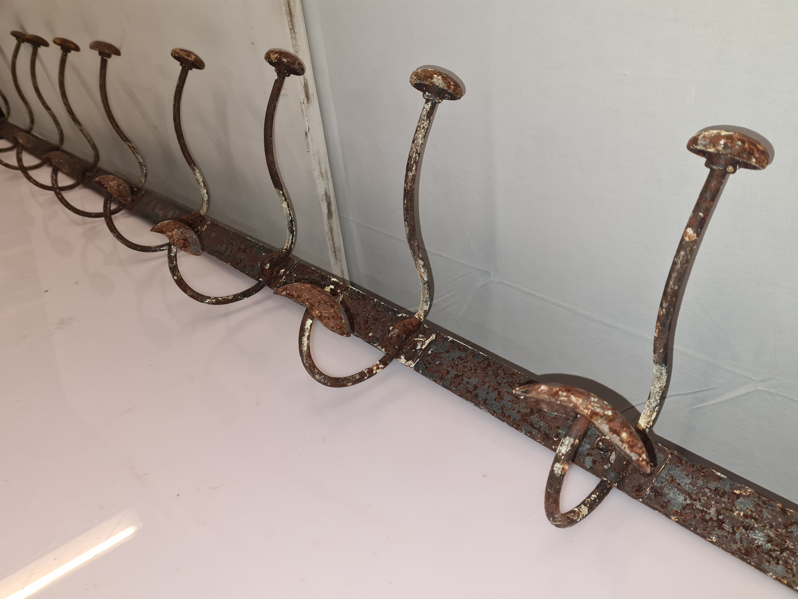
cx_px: 399
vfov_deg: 53.1
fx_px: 599
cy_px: 300
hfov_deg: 67.3
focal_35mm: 26
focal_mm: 5.4
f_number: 1.8
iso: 100
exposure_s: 1/50
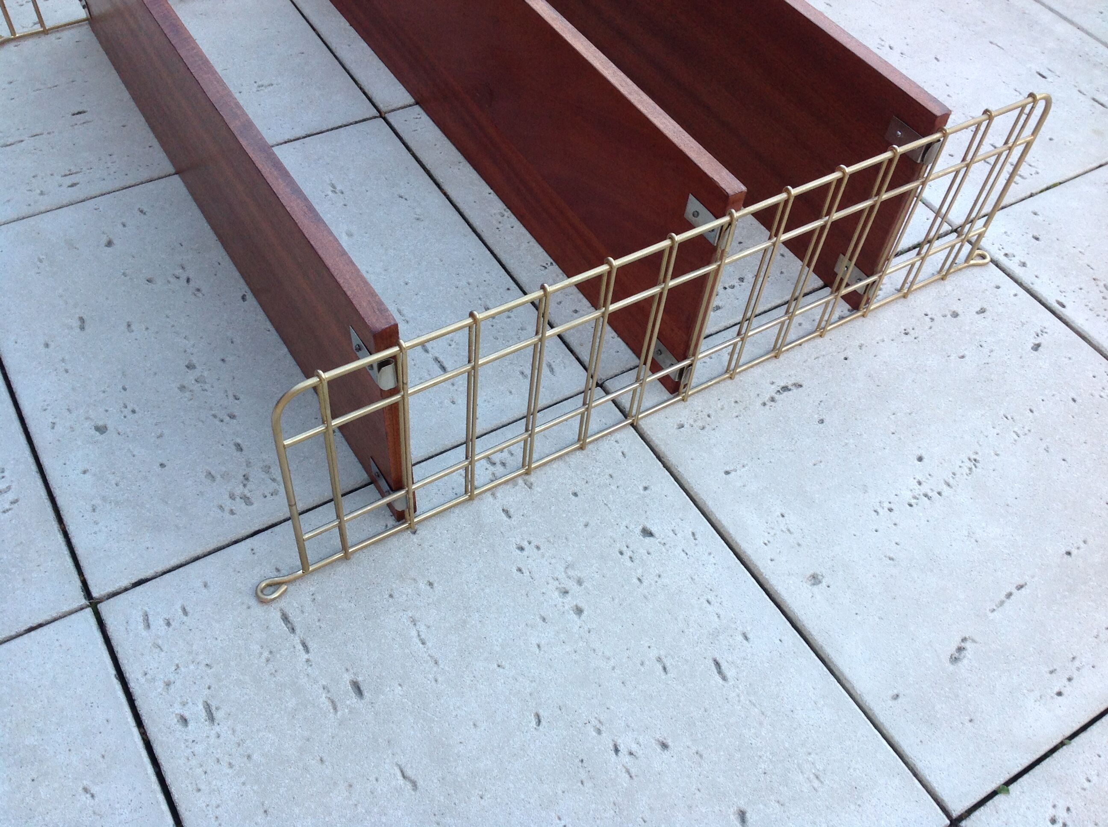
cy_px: 414
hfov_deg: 52.7
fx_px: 1119
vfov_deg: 40.6
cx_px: 554
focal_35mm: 35
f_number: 2.4
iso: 64
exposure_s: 1/60
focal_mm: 4.28
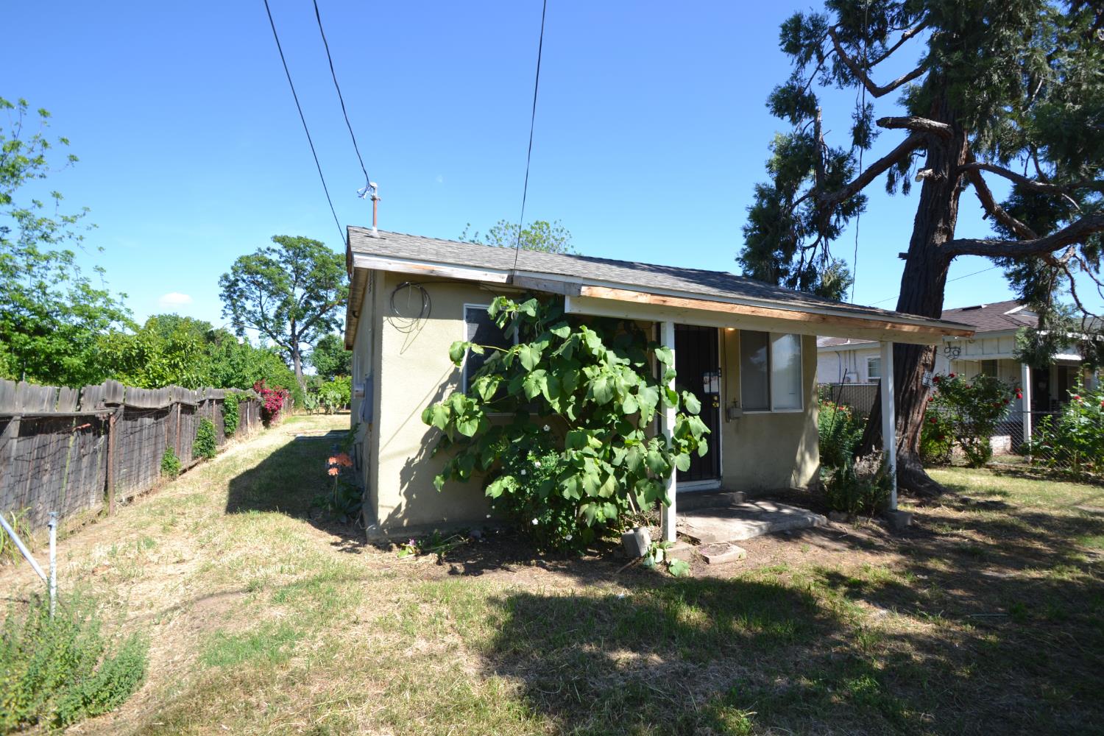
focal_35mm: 15
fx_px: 460
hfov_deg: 100.4
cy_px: 368
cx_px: 552
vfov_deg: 77.3
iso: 100
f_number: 6.3
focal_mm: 10
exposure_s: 1/160
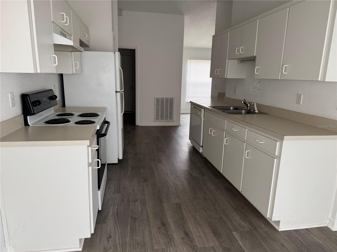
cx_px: 168
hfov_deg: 71.6
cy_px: 126
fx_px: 234
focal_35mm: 24
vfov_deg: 56.8
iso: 160
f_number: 1.78
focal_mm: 6.76
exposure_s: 1/60
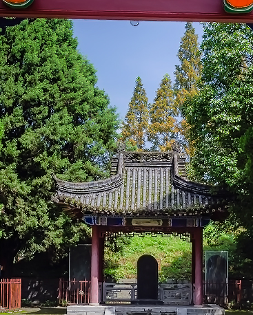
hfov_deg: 17.9
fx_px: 804
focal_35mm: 86
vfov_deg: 22.2
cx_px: 120
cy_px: 172
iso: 100
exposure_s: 1/200
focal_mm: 28
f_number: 9
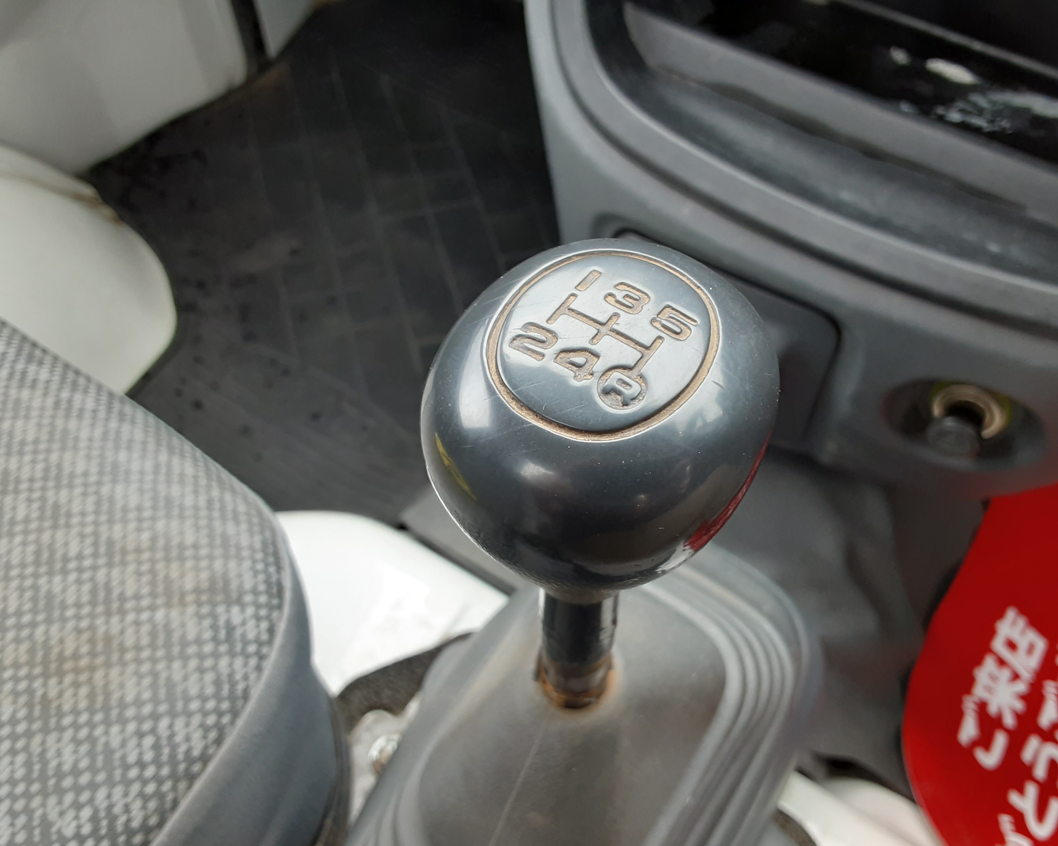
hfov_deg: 60.4
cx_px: 551
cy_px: 431
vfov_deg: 50.0
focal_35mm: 29
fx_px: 908
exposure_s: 1/50
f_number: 1.9
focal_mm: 2.91
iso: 80
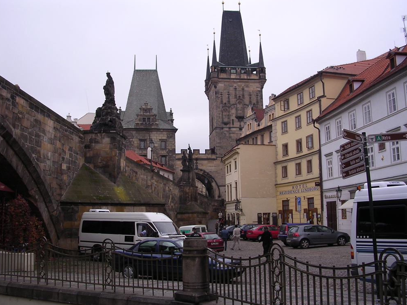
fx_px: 458
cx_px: 203
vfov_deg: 36.8
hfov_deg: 47.9
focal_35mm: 39
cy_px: 152
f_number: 2.8
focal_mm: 5.8
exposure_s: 1/279
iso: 100
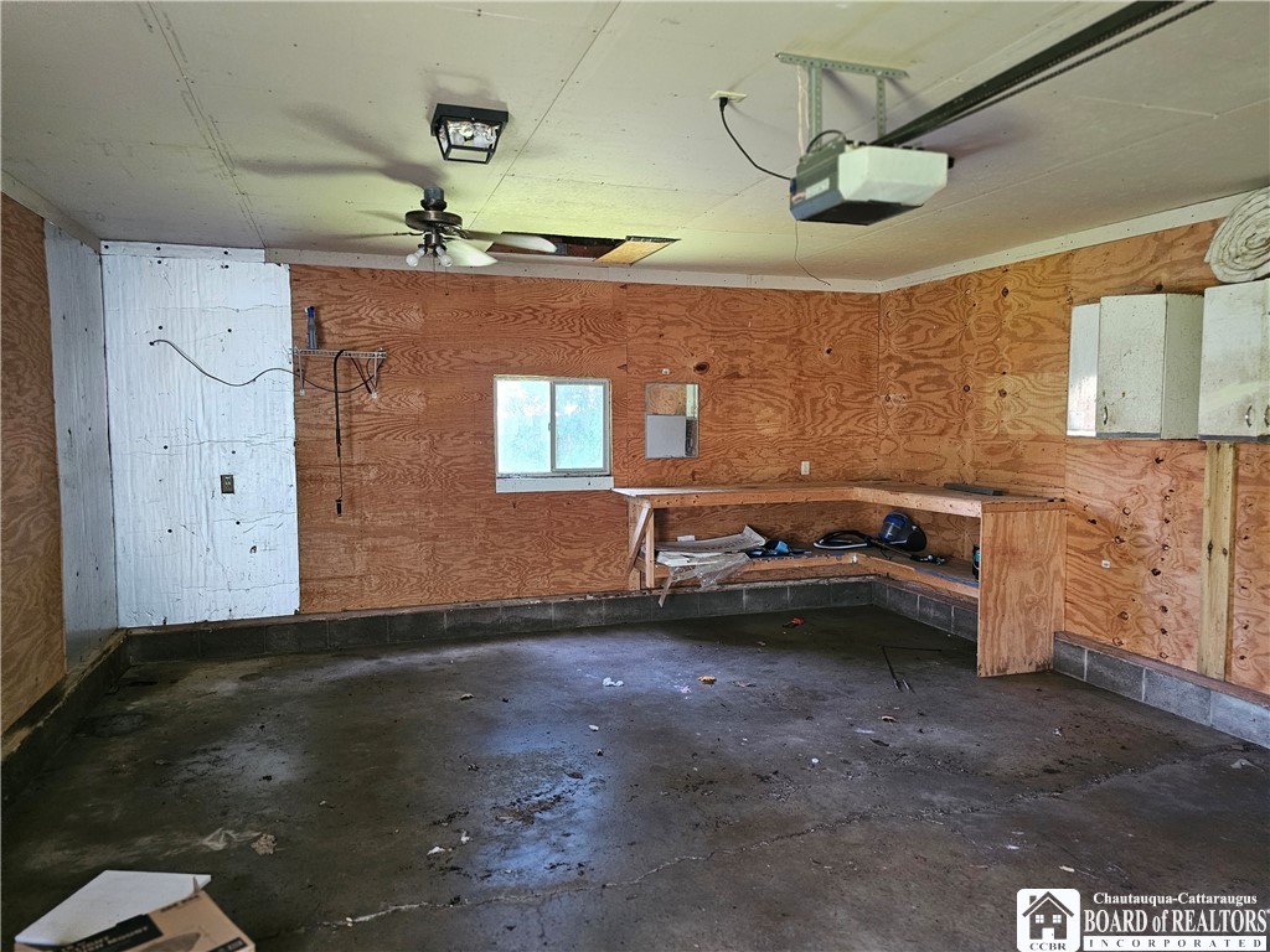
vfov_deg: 58.9
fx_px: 844
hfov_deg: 73.9
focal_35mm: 23
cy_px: 476
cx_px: 635
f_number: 1.7
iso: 800
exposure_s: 1/60
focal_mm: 6.3
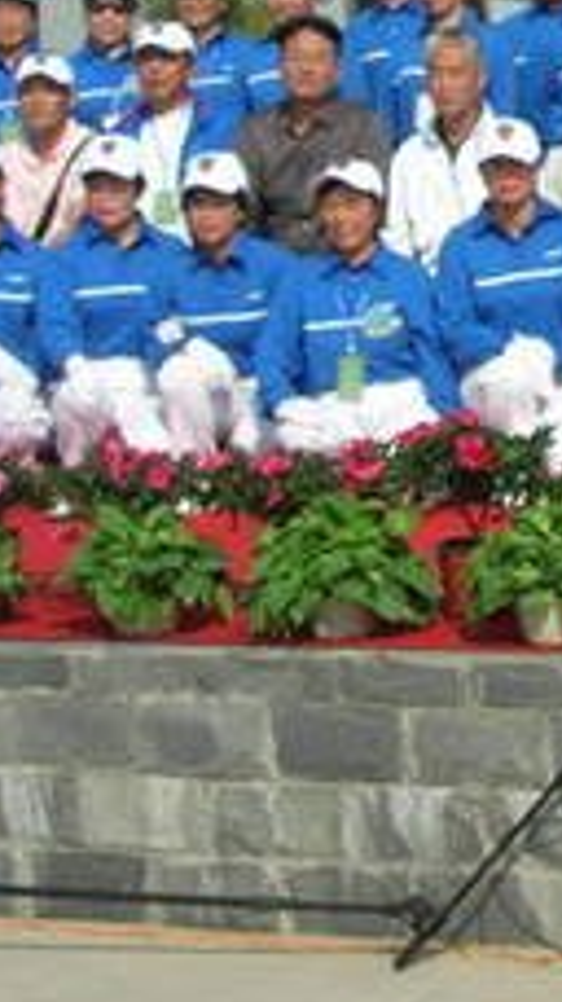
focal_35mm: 109
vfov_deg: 19.3
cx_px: 1164
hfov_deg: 10.2
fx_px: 2892
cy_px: 114
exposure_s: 1/704
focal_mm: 7.8
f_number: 4.8
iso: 64
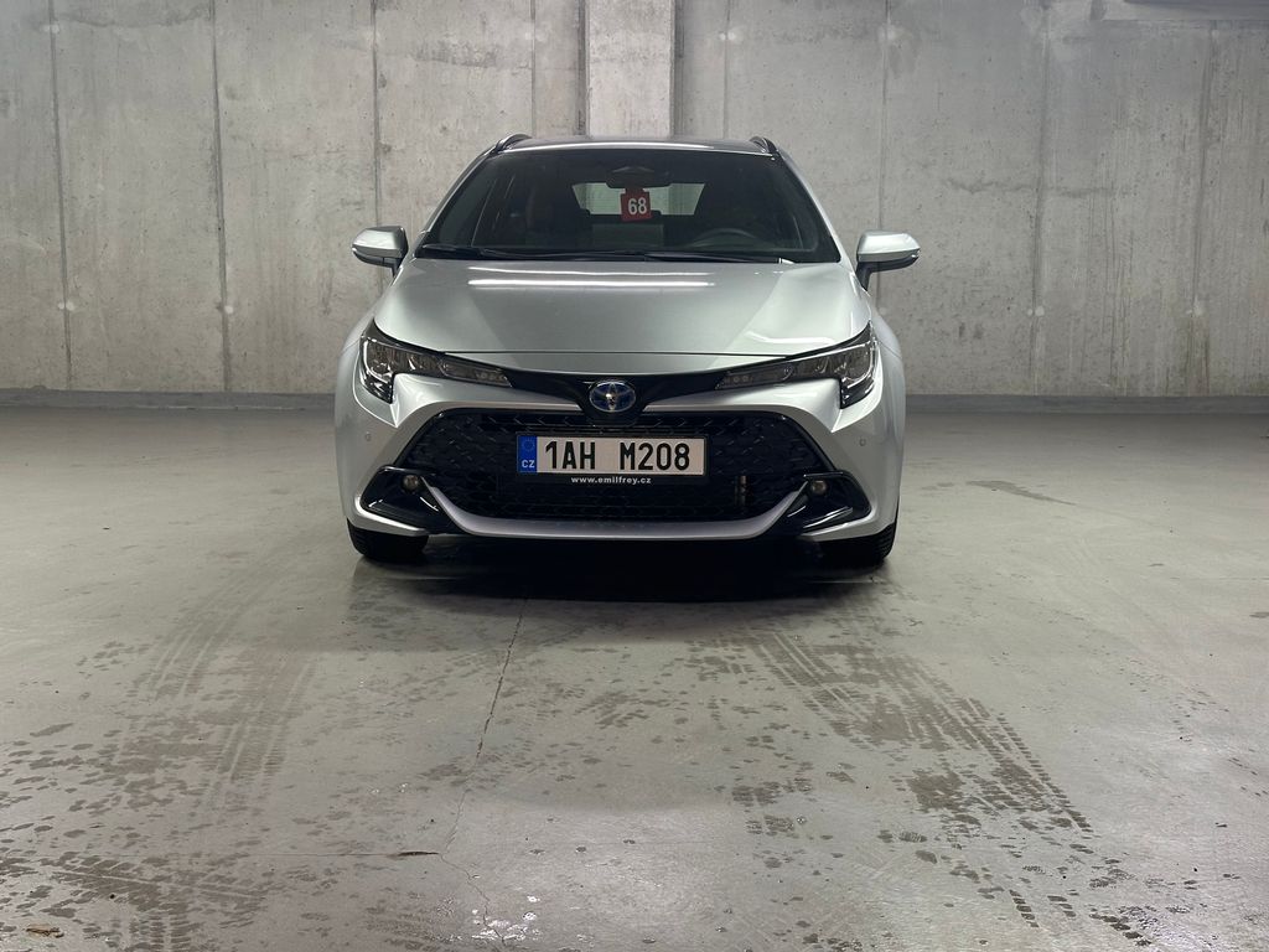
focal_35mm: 48
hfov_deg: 39.7
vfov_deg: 30.3
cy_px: 476
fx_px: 1760
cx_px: 634
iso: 200
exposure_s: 1/50
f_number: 1.78
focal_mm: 6.86
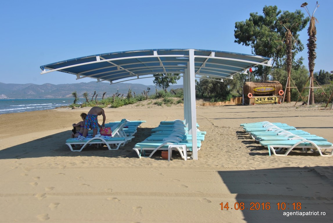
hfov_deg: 41.1
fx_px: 445
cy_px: 112
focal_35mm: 48
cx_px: 166
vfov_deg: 28.2
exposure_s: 1/320
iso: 100
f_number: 9
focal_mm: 32
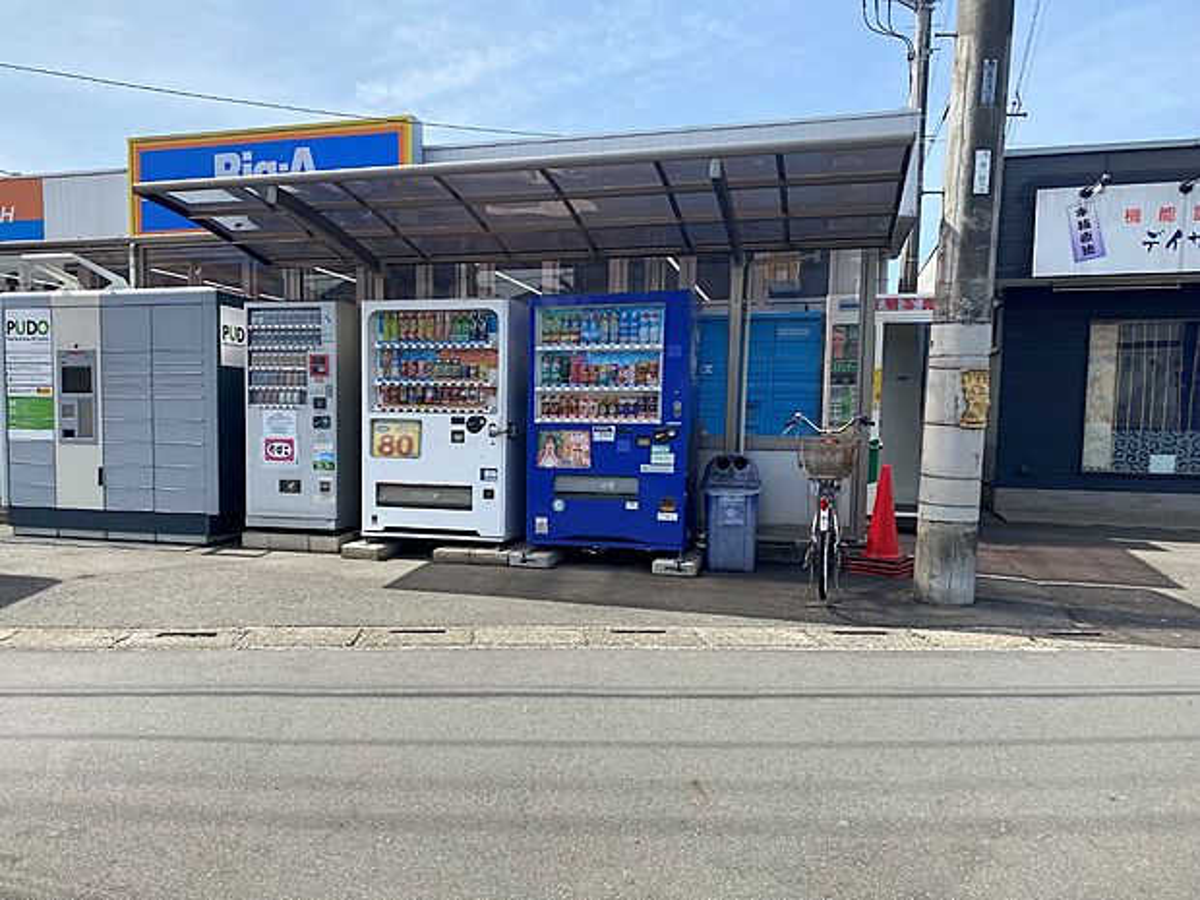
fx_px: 901
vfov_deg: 53.1
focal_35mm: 26
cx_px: 600
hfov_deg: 67.3
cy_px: 450
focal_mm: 4.25
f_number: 1.8
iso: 32
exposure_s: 1/1608
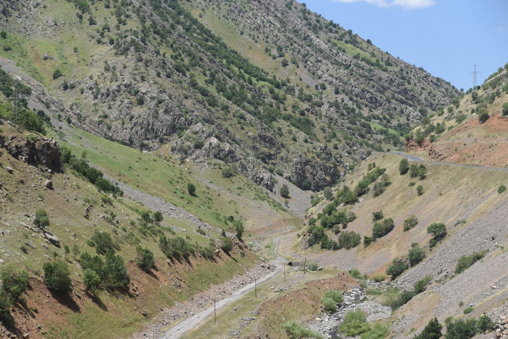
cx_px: 254
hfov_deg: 35.6
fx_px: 790
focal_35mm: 56
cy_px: 170
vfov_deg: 24.2
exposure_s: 1/500
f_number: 5.6
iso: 100
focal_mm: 56
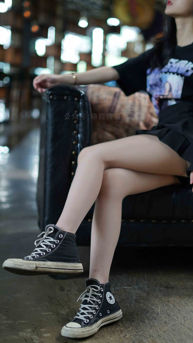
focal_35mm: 53
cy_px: 172
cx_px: 104
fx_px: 482
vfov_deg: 39.2
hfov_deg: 22.6
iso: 200
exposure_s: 1/125
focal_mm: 50
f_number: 1.8
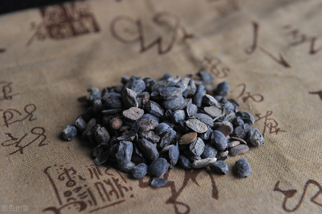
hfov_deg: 28.9
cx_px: 161
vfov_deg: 19.4
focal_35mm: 70
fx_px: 626
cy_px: 107
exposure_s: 1/100
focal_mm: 70
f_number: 7.1
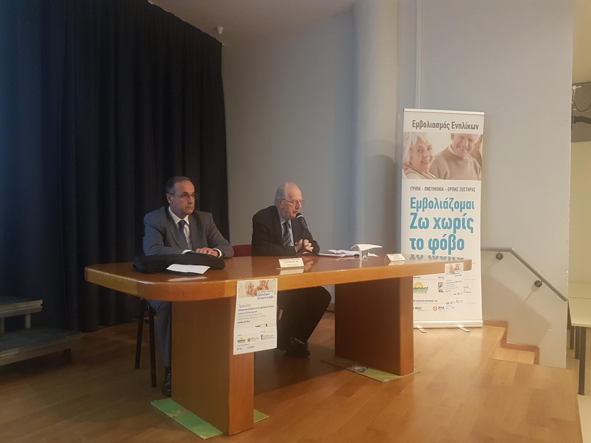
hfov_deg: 67.3
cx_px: 296
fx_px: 444
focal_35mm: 26
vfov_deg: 53.1
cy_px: 222
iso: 250
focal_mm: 4.2
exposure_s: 1/20
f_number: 1.7
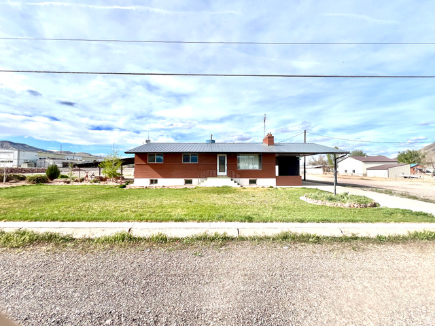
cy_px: 163
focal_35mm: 13
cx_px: 218
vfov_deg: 89.9
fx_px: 163
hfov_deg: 106.2
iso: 32
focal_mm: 1.57
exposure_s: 1/2053
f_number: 1.8
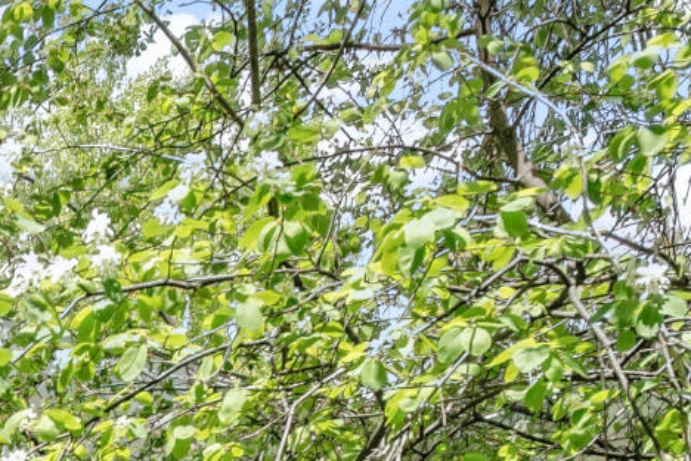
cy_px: 1092
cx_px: -471
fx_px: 2092
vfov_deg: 10.8
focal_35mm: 109
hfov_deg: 16.4
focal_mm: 17
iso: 100
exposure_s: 1/100
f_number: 7.1
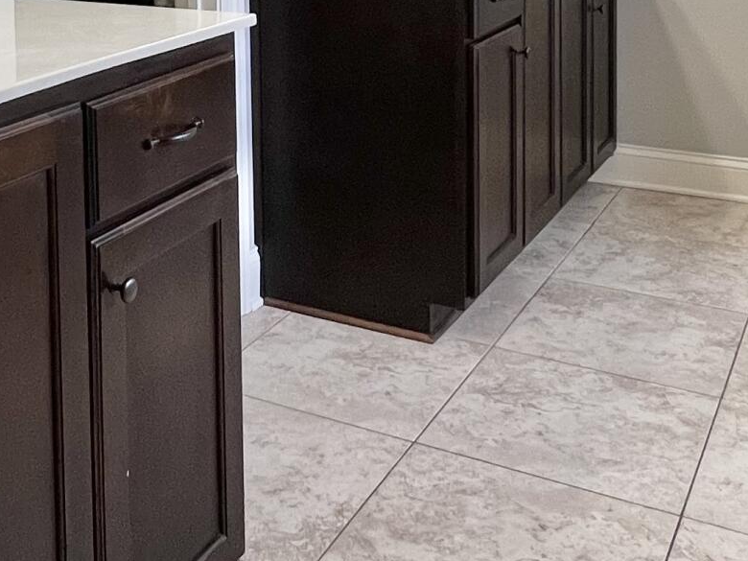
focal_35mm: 50
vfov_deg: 26.1
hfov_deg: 37.5
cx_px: 216
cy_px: -107
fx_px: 1080
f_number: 1.8
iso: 250
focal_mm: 1.57
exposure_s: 1/120
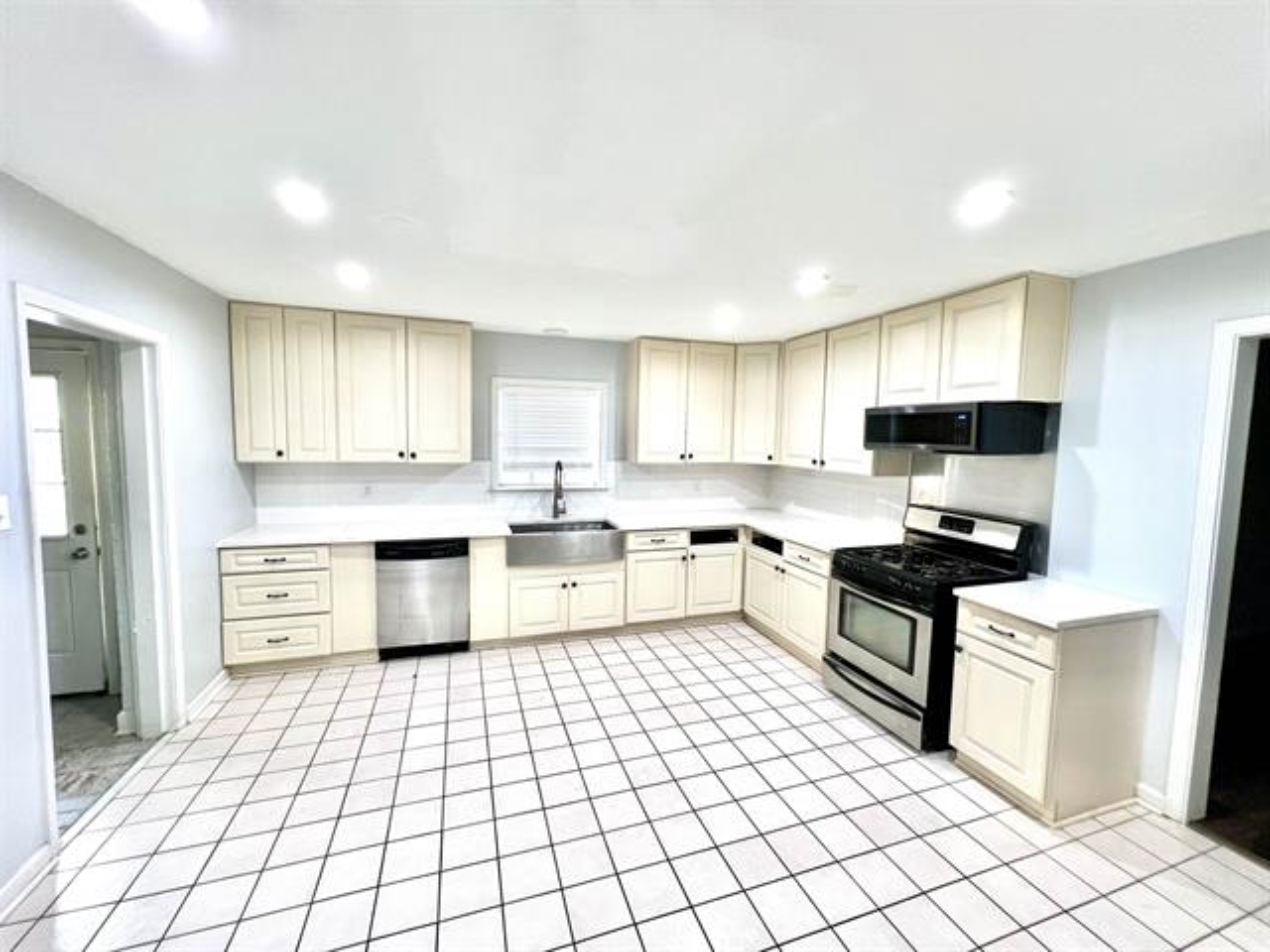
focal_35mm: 13
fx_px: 477
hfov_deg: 106.2
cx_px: 635
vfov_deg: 89.9
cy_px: 476
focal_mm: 1.57
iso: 160
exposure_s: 1/60
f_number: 1.8
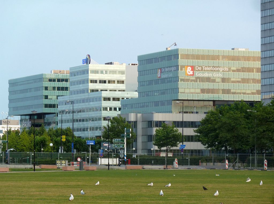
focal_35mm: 169
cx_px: 137
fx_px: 1334
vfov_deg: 8.7
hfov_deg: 11.7
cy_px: 102
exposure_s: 1/60
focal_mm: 27.8
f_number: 4.5
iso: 125
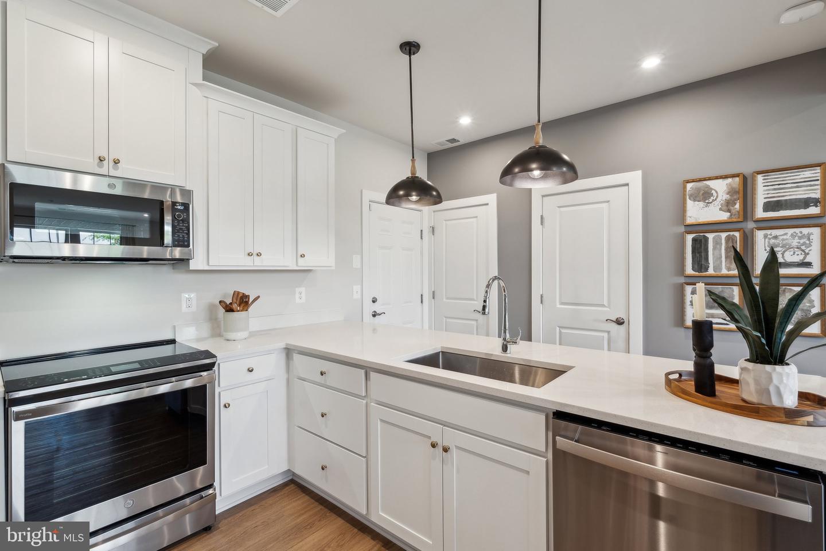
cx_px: 413
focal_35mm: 16
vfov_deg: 73.7
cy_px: 276
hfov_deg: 96.7
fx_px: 367
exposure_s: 1/13
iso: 200
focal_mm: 16
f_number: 8
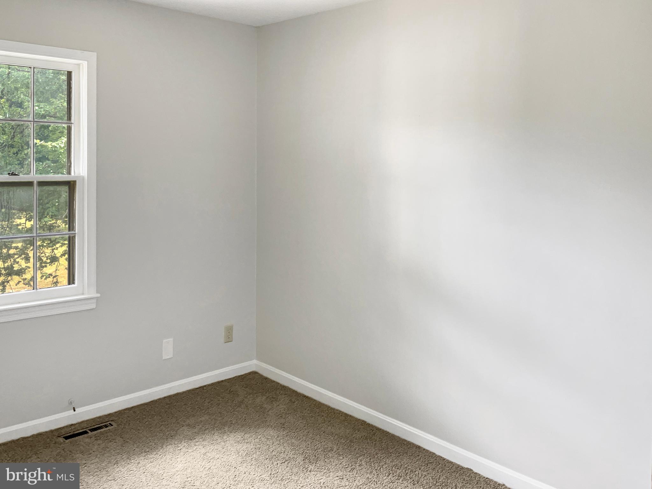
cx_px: 326
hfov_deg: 61.7
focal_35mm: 29
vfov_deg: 48.2
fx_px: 546
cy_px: 244
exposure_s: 1/8
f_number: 1.8
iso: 16
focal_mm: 3
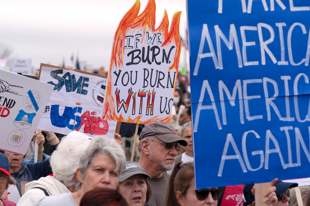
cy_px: 75
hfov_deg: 16.7
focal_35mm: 123
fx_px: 1059
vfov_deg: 11.1
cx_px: 145
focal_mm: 91
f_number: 4.5
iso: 100
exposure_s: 1/320
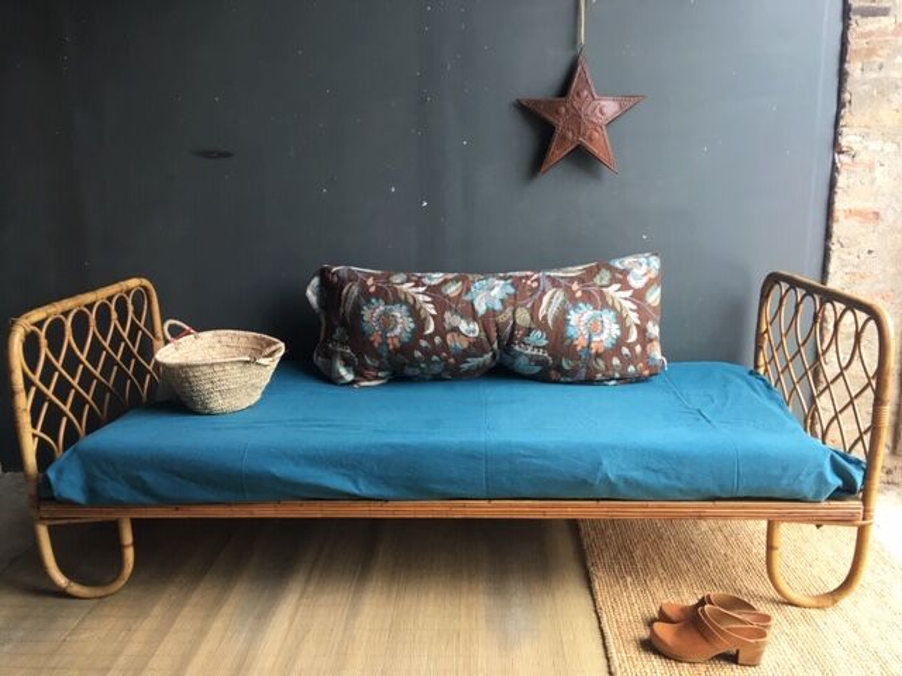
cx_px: 451
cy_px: 338
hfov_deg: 61.7
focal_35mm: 29
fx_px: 756
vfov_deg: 48.2
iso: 40
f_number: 2.2
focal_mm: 4.15
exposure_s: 1/33
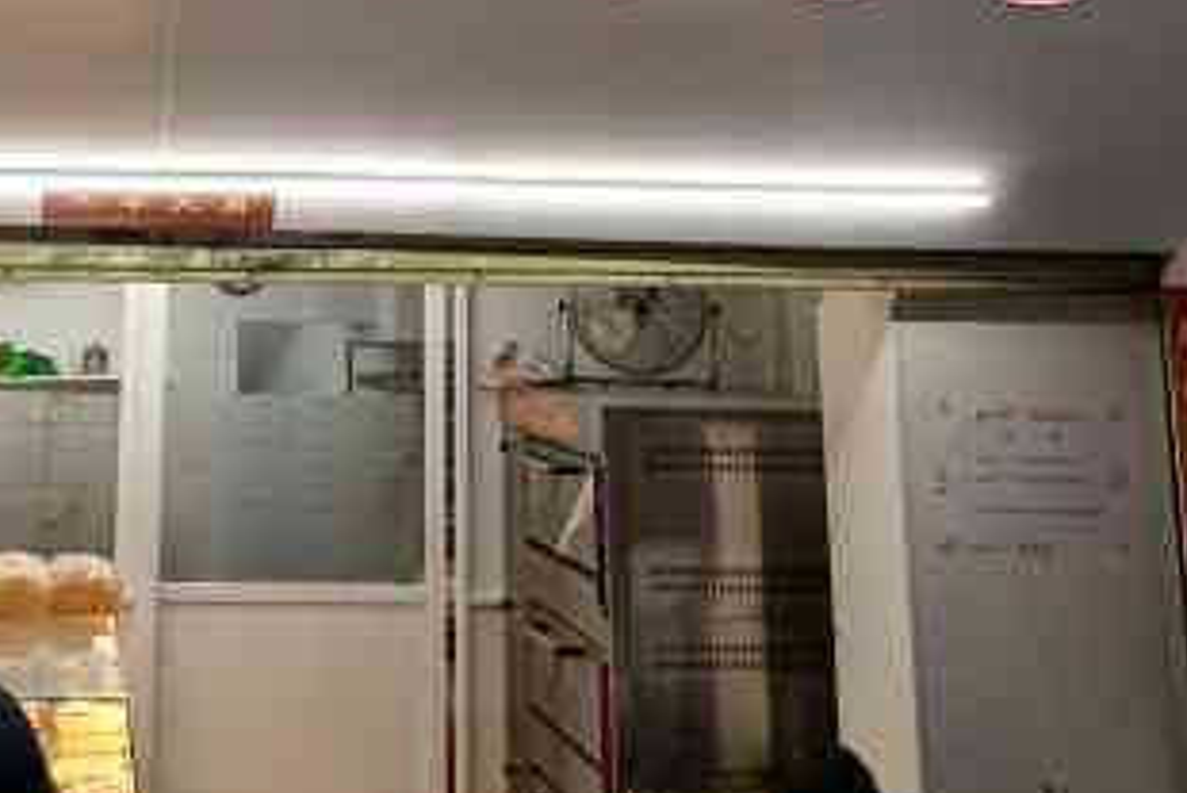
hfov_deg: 32.1
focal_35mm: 61
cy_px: -167
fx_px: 2012
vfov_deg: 20.8
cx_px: 264
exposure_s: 1/100
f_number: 1.8
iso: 382
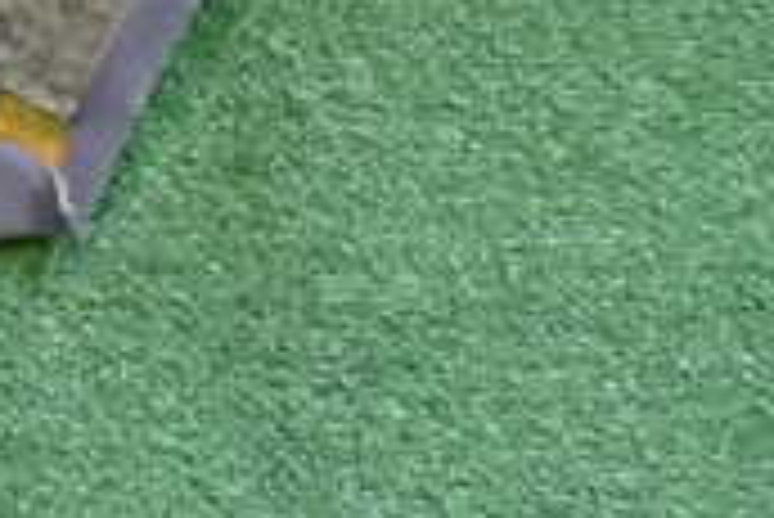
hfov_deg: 16.8
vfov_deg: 11.9
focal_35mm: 109
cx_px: -432
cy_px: -333
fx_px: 2345
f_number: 2.3
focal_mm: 5.4
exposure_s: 1/30
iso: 250
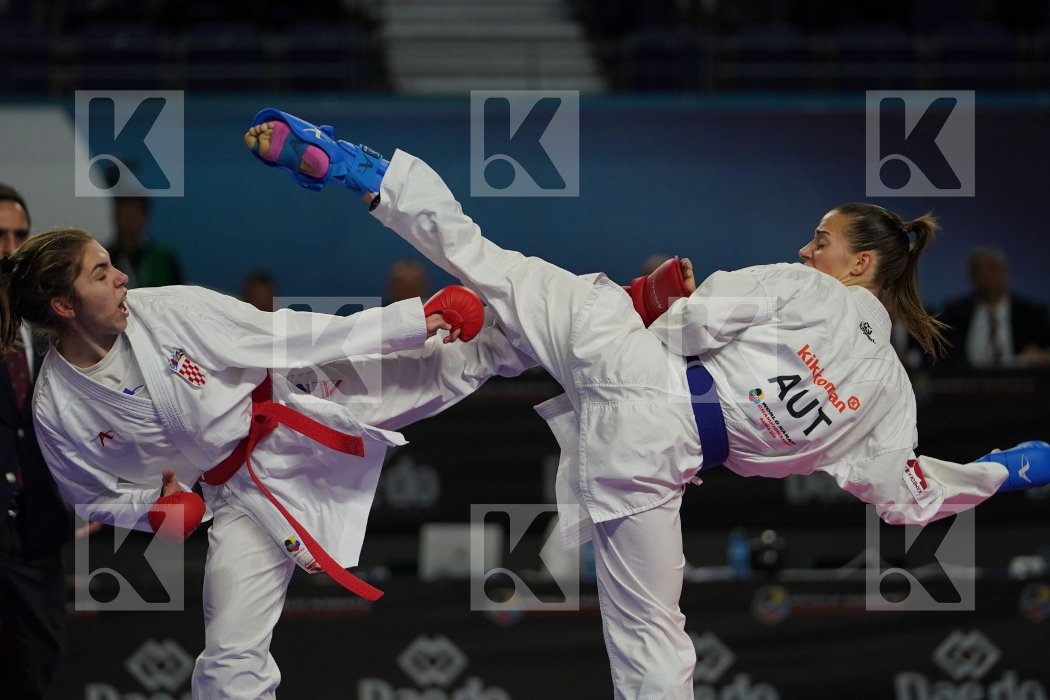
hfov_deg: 8.5
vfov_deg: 5.7
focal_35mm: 241
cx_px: 525
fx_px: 7029
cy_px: 350
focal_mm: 161
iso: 800
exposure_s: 1/1000
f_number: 2.8
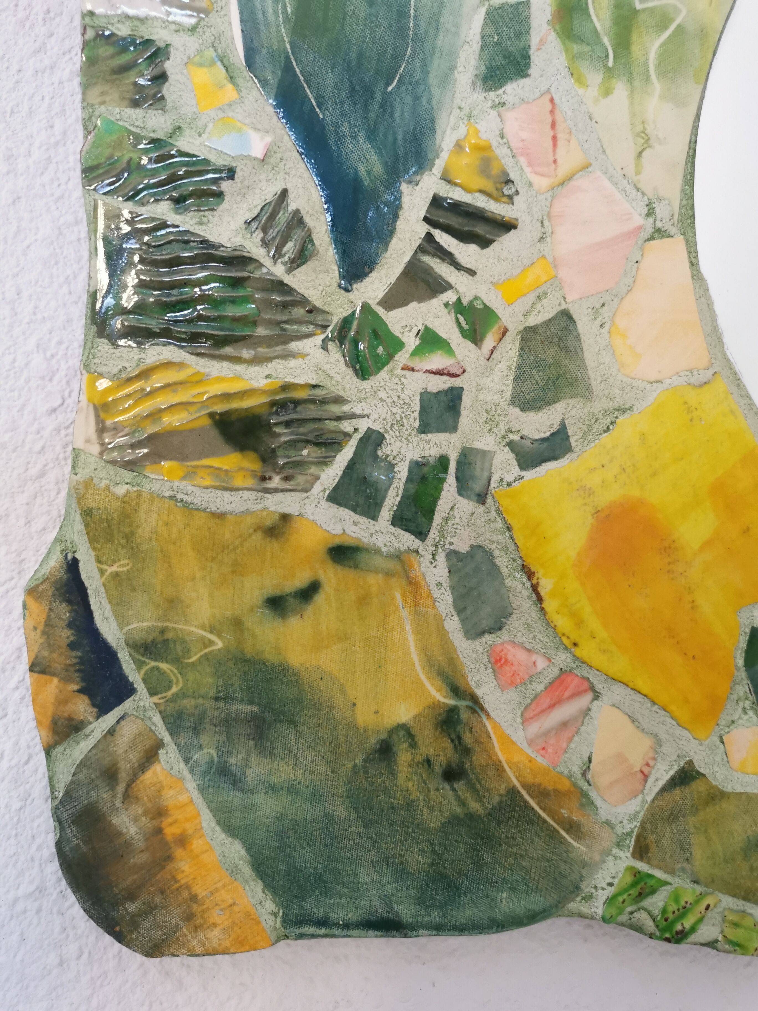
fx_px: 788
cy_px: 506
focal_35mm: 27
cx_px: 379
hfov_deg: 51.4
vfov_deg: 65.3
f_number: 1.8
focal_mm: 5.58
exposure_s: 1/50
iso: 250
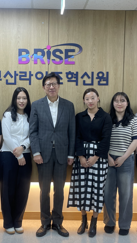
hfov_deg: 26.9
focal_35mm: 44
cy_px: 131
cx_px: 42
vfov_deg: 46.4
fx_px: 284
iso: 125
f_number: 1.6
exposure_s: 1/120
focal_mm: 4.2
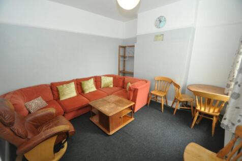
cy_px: 80
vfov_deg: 77.3
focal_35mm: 15
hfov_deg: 100.4
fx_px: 101
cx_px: 121
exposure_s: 1/60
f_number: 4
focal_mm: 10
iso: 800
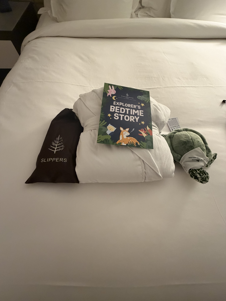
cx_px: 113
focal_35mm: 14
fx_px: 122
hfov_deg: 85.7
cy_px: 150
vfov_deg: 102.1
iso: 400
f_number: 2.2
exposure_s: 1/60
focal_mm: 2.22
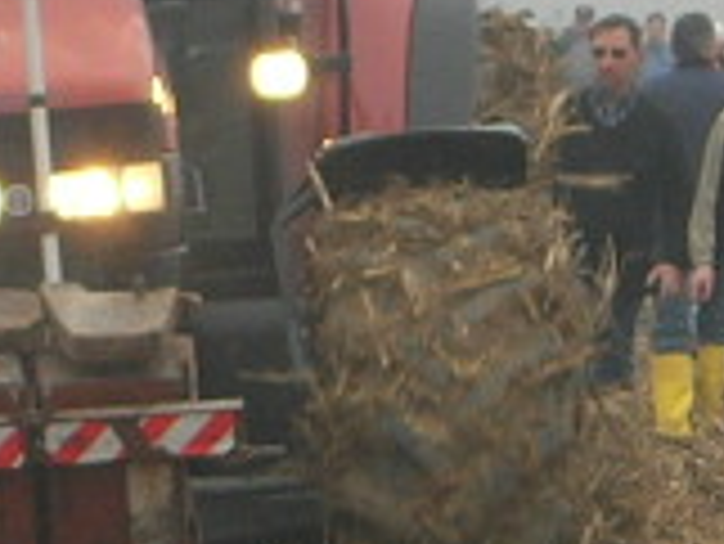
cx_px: 108
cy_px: 144
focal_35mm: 718
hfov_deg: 2.8
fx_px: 15028
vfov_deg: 2.1
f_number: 4.9
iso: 64
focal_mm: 23.4
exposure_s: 1/112
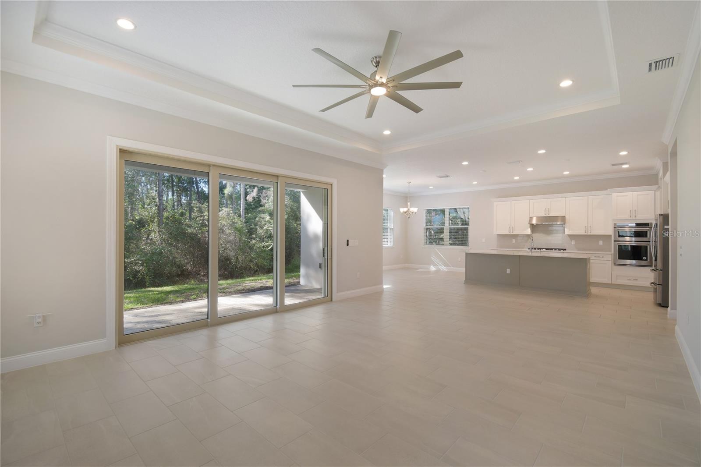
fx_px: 292
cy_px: 234
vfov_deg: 77.3
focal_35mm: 15
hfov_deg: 100.4
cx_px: 350
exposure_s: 1/10
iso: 100
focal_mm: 10
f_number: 9
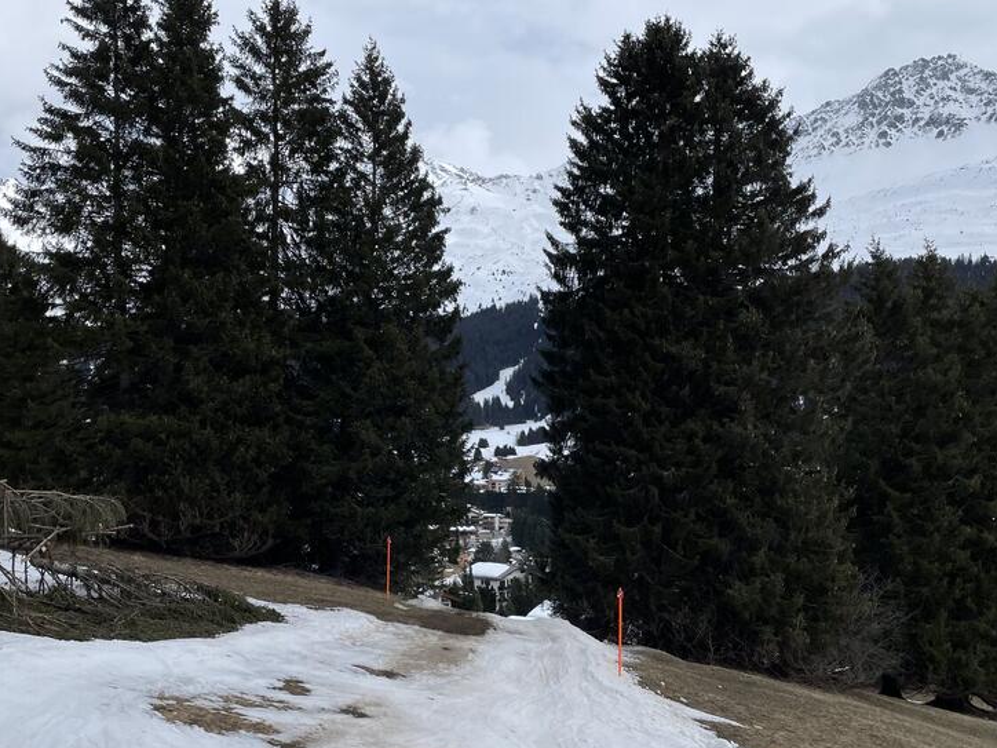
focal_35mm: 37
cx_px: 454
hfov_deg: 50.1
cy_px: 455
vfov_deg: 38.5
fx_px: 1066
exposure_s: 1/4000
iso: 32
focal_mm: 4.2
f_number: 1.6
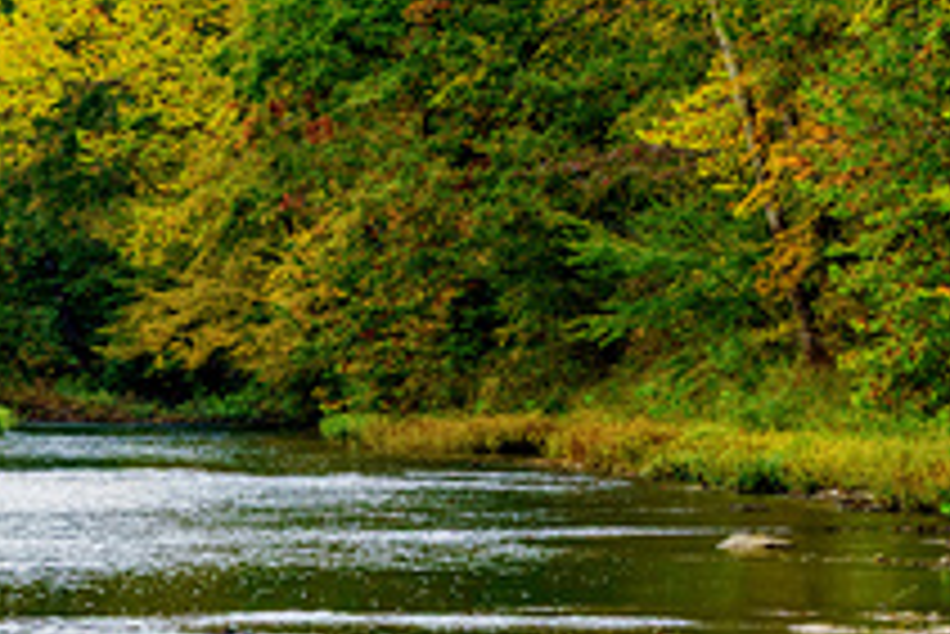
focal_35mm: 426
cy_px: 22
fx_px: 11249
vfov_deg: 3.2
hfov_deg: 4.8
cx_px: -153
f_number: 11
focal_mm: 150
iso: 200
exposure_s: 1/50
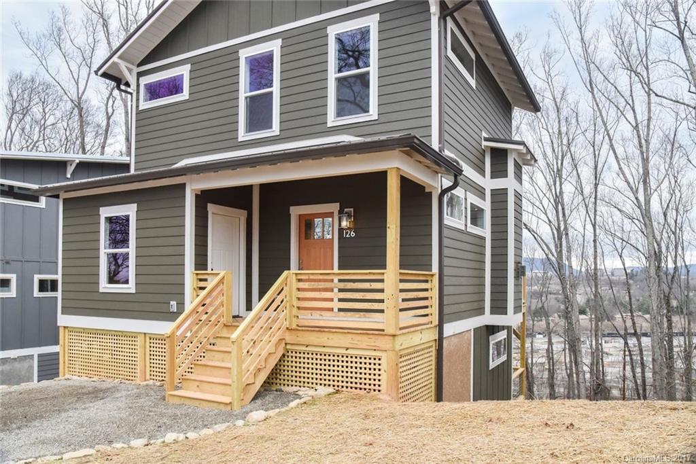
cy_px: 232
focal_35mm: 24
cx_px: 348
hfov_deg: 73.7
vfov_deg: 53.1
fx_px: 464
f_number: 9
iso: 2500
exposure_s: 1/320
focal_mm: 24
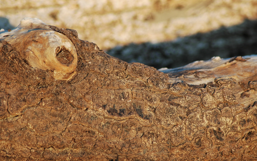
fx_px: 2248
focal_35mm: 321
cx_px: 128
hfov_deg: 6.5
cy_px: 76
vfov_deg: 4.1
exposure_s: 1/320
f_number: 5
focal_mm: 210
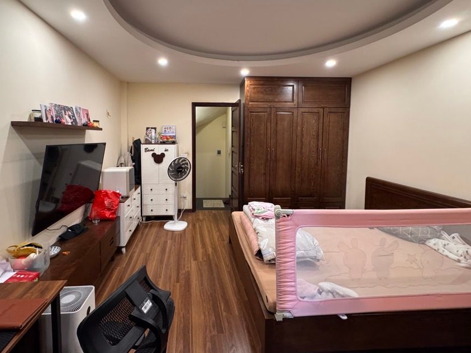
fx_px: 231
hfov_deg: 90.7
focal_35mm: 17
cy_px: 152
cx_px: 211
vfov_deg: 74.3
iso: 320
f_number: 2.2
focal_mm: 2.22
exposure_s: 1/50
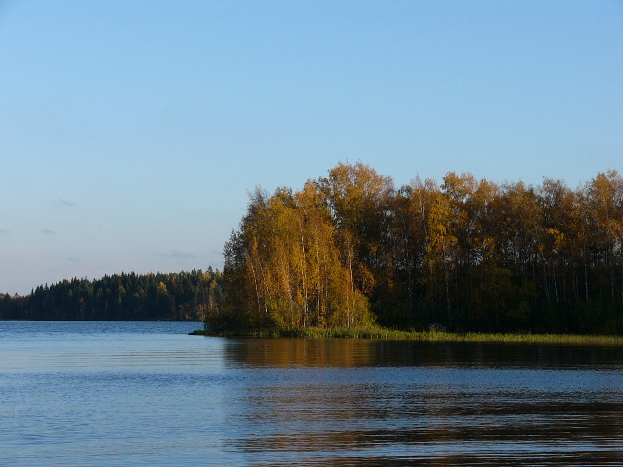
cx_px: 312
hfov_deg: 21.1
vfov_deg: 15.9
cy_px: 234
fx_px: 1674
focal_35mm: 93
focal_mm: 12.2
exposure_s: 1/400
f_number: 4
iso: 50
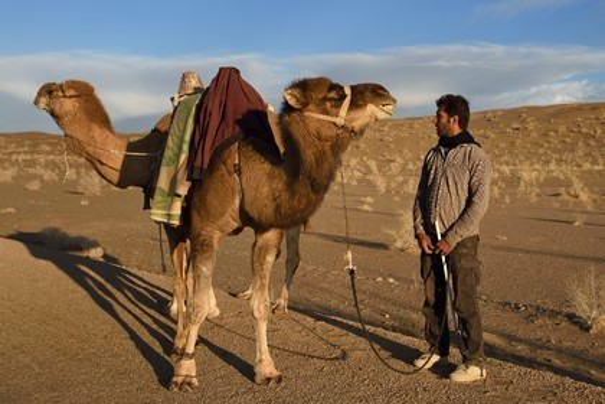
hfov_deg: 41.1
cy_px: 202
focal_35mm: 48
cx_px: 302
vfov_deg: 28.1
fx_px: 807
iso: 200
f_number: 9
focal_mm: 48
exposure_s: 1/320
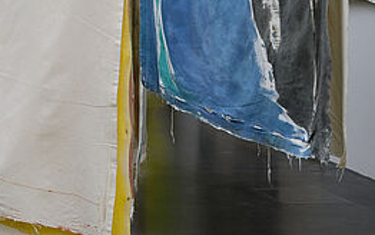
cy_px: -156
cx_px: -394
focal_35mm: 151
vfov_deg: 8.4
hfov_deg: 12.2
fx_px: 1544
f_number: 8
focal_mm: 35
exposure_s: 1/4
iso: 64
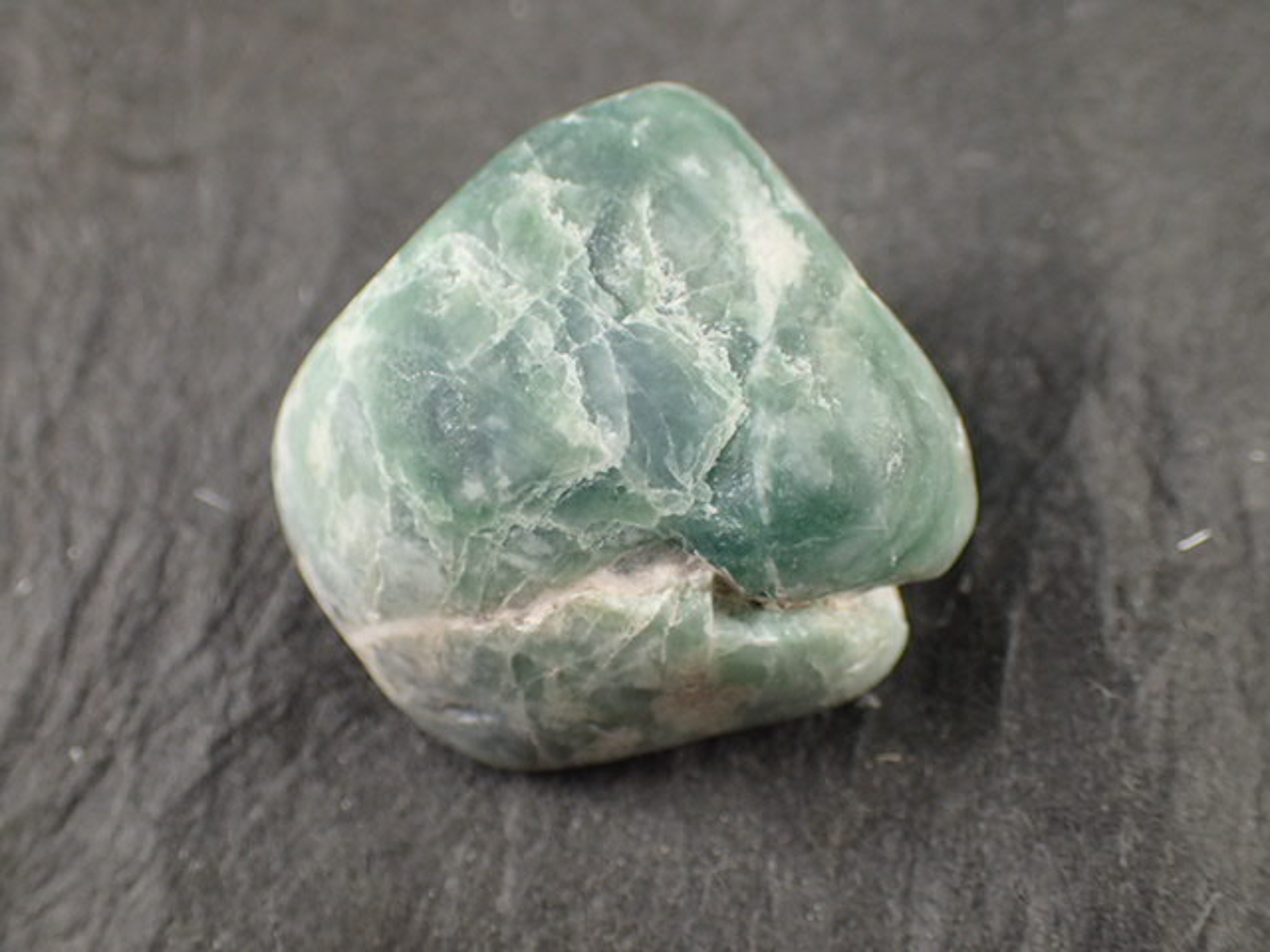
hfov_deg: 43.9
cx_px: 635
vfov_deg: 33.6
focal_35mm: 43
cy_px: 476
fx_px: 1578
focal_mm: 7.86
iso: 200
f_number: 2.9
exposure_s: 1/160
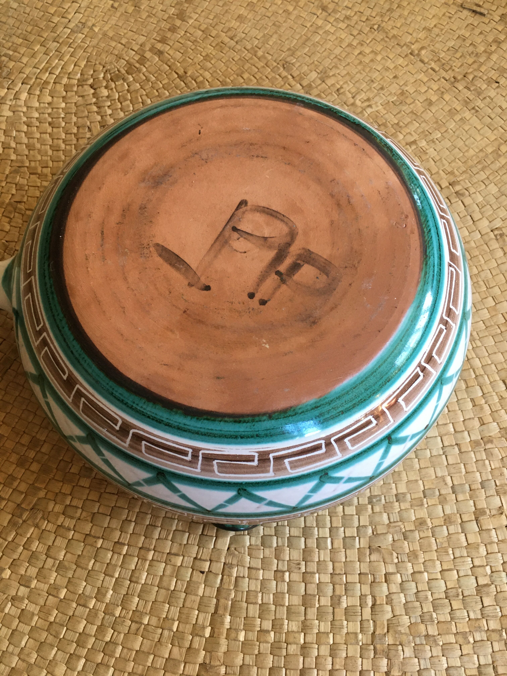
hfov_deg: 48.2
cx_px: 254
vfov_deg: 61.7
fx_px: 566
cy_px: 338
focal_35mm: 29
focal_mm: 4.15
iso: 125
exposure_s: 1/33
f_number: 2.2
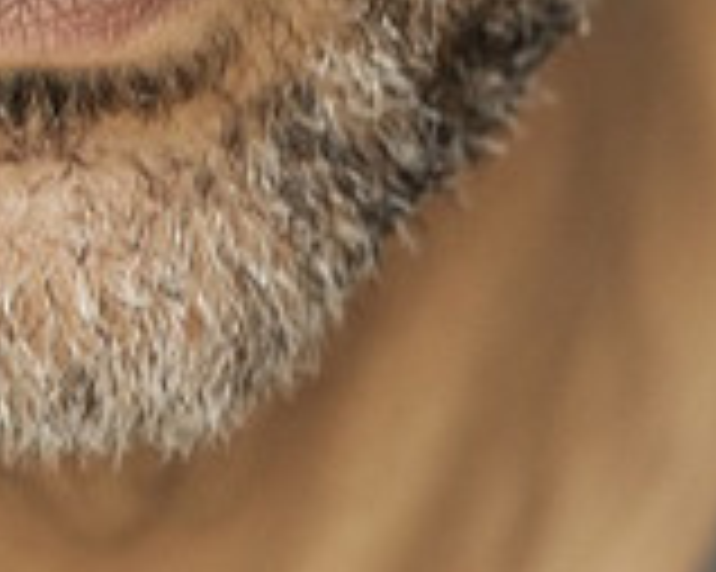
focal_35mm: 598
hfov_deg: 3.2
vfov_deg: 2.6
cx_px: 23
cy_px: -946
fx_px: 12664
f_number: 2.8
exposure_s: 1/200
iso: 640
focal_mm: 135
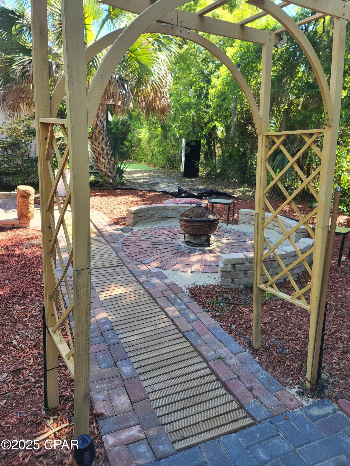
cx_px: 175
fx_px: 337
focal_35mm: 25
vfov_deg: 69.4
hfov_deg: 54.9
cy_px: 233
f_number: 1.8
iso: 25
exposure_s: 1/120
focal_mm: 7
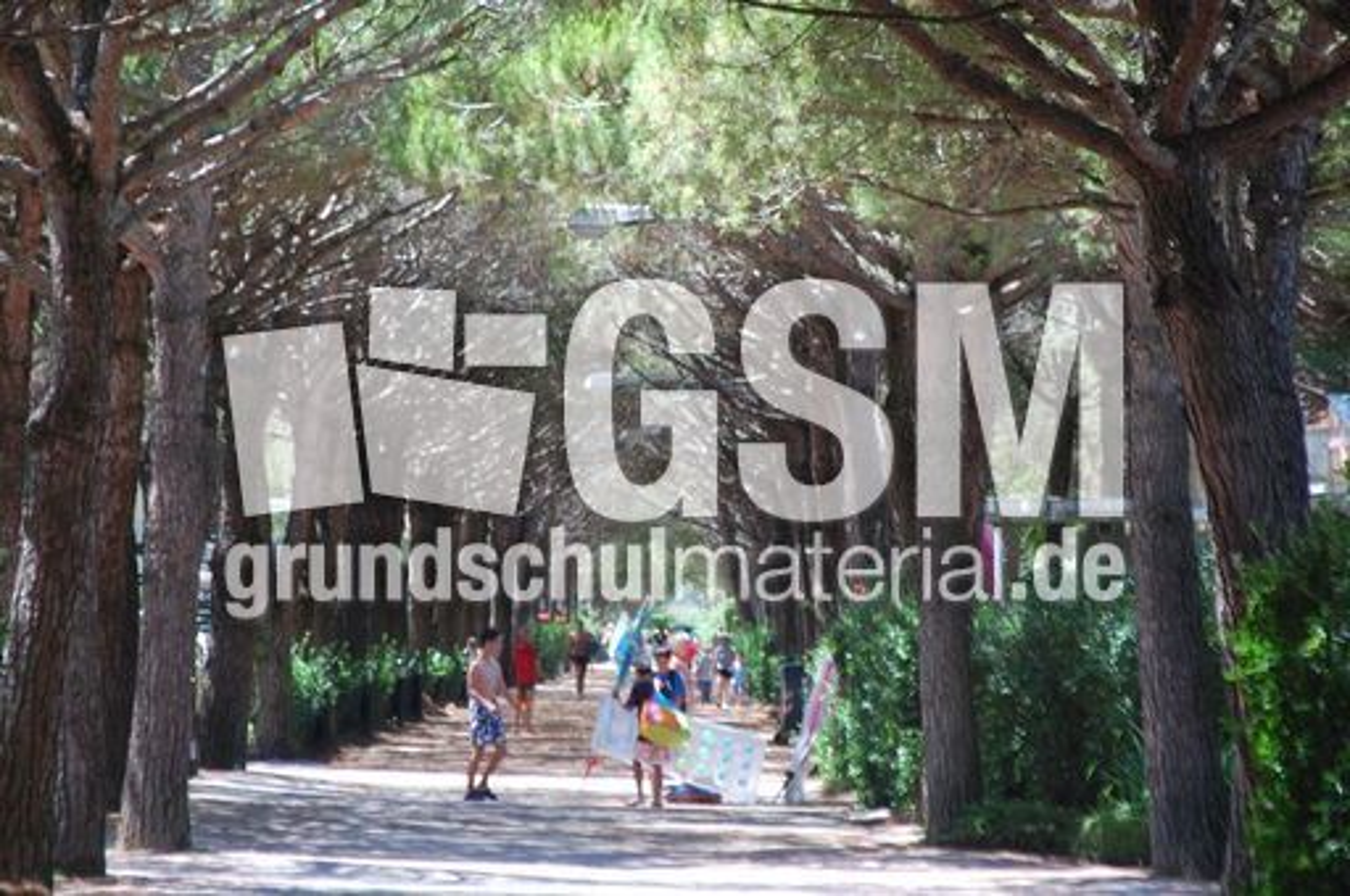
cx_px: 675
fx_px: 11236
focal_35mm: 300
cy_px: 448
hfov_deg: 6.9
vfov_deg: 4.6
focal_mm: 200
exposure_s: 1/30
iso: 200
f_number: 5.6
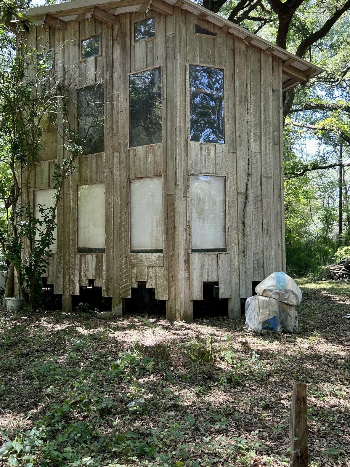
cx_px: 144
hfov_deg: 42.8
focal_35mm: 33
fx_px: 445
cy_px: 217
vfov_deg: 55.3
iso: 64
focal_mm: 5.7
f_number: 1.5
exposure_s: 1/171
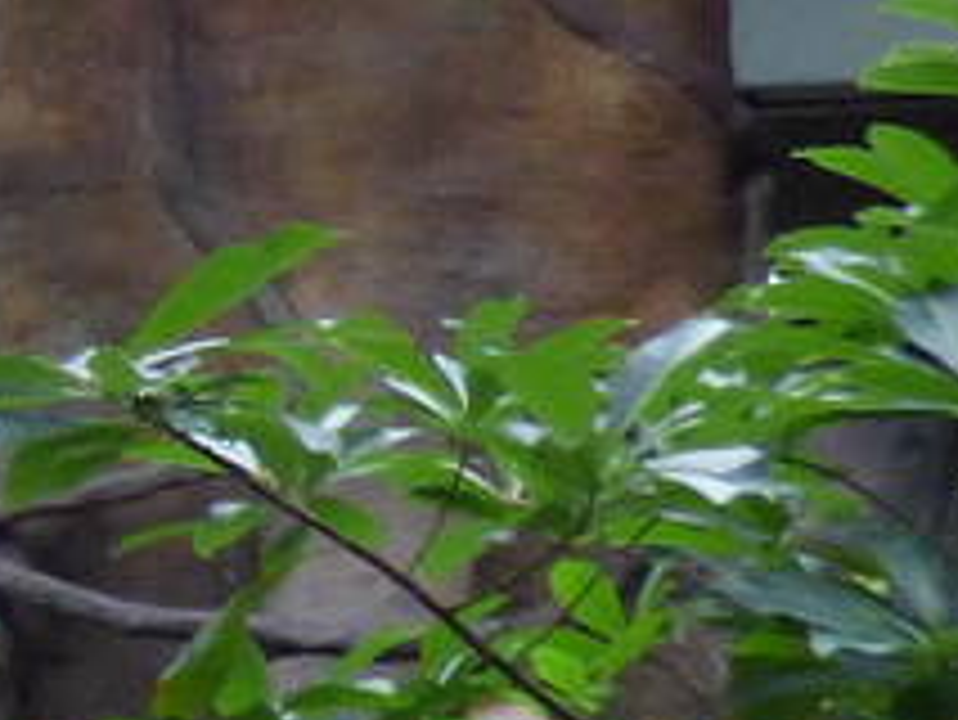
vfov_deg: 9.9
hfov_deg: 10.4
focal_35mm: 150
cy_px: 248
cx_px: -1678
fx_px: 4154
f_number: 2.8
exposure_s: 1/60
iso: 250
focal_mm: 3.58
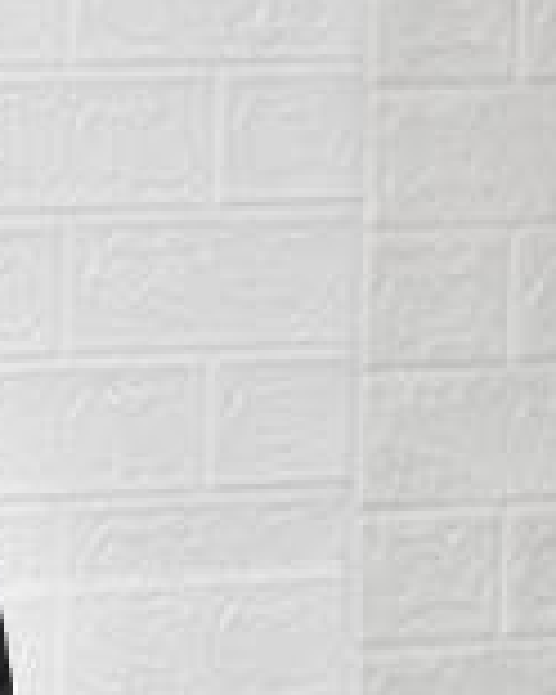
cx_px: -426
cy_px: 608
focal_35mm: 290
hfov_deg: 5.3
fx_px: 5965
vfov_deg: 6.7
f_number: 6.3
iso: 3200
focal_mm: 40
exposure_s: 1/100
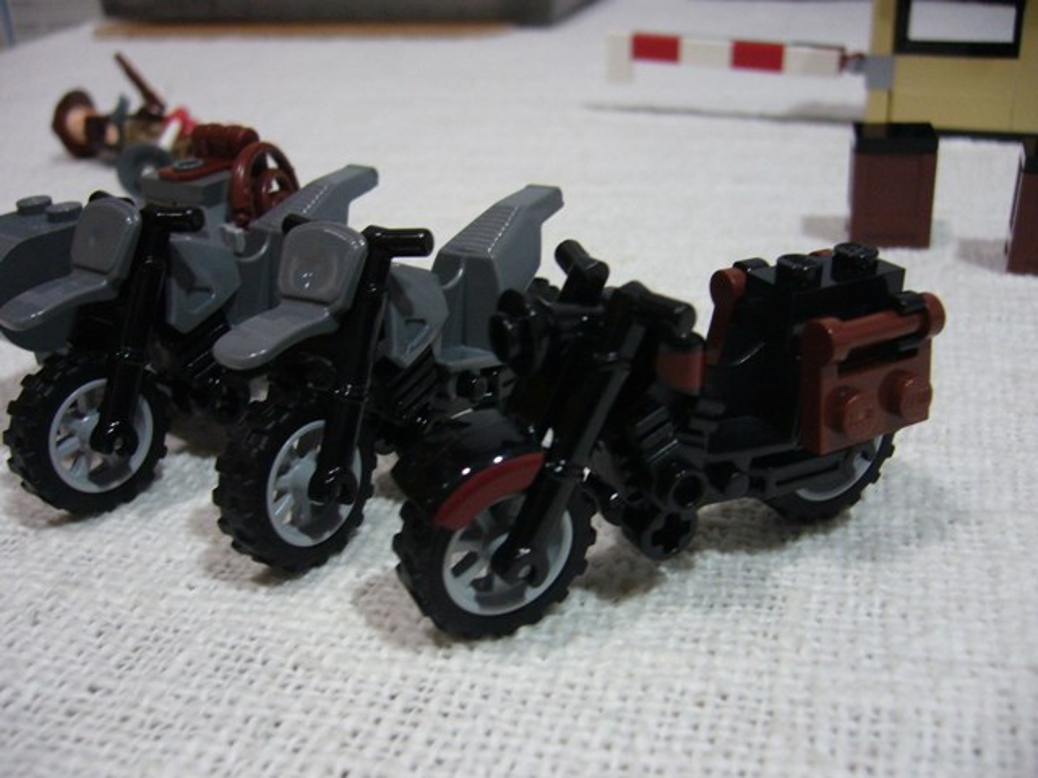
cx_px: 519
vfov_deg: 40.7
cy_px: 389
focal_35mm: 35
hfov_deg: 52.6
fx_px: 1050
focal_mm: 5.8
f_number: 2.8
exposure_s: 1/8
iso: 200
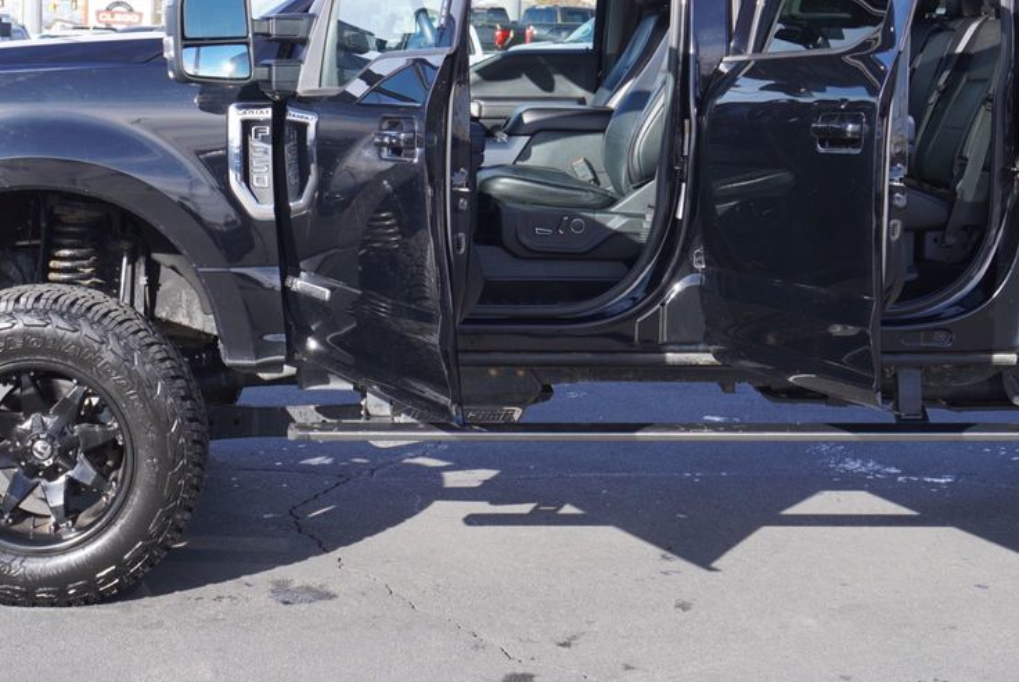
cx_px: 432
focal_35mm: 65
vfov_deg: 21.0
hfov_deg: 31.0
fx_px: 1833
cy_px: 252
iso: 100
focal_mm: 31
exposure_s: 1/125
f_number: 7.1
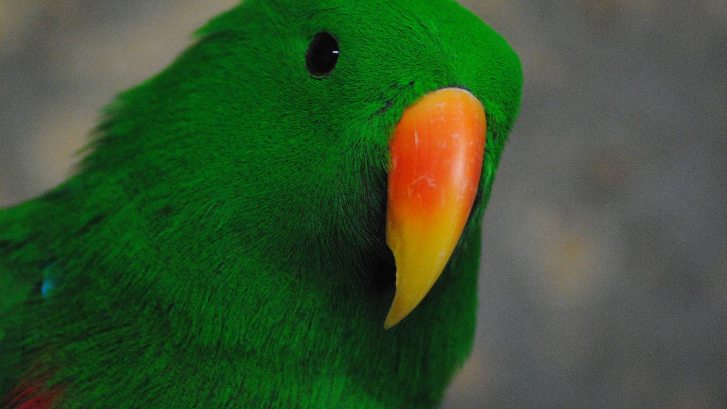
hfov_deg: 4.6
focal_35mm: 473
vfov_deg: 2.6
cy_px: 170
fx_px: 9117
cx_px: 363
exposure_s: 1/80
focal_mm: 300
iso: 1600
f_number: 5.6
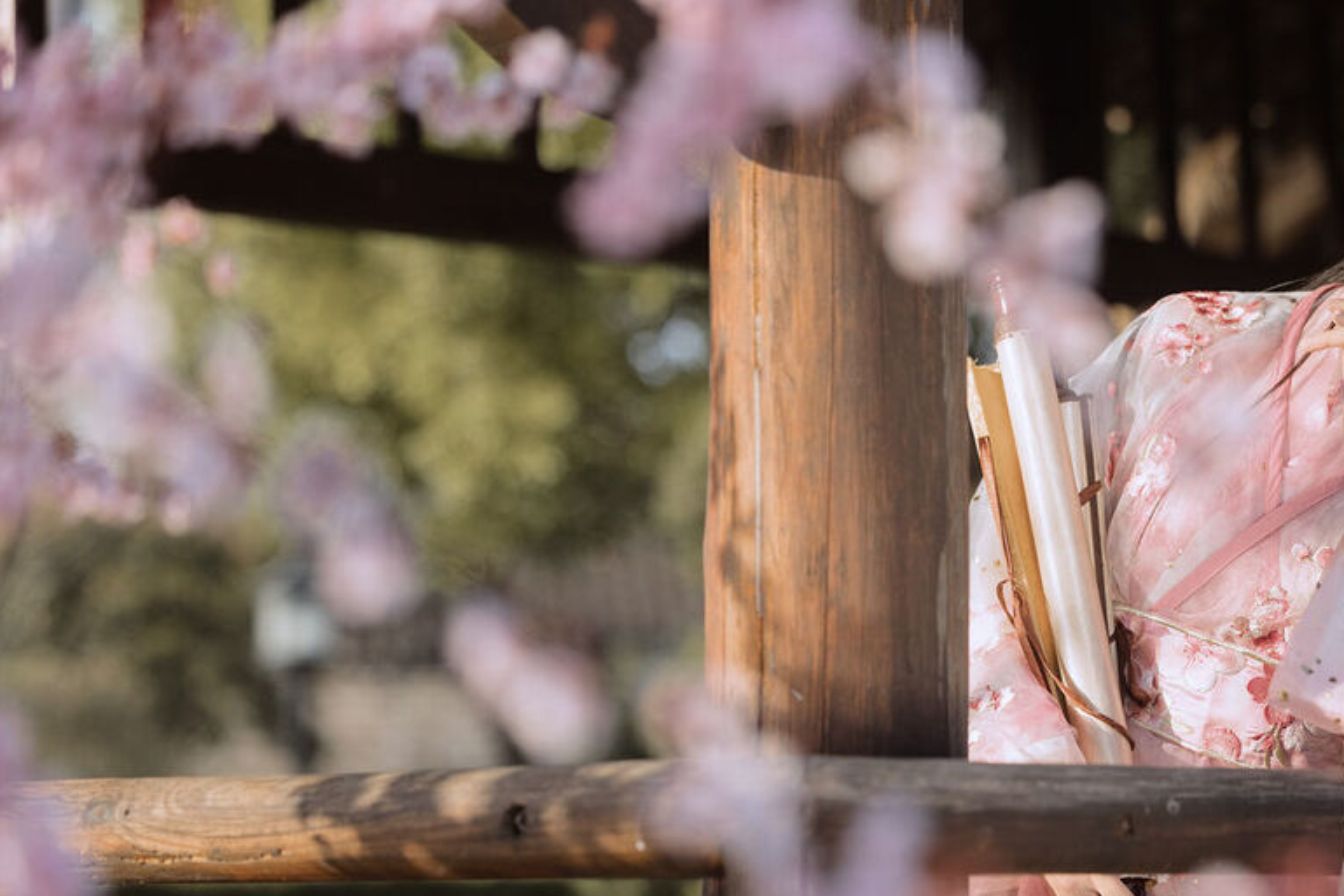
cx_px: 912
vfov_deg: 9.7
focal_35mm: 142
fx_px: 5302
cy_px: 496
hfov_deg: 14.4
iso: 100
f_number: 2.8
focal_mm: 104
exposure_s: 1/500
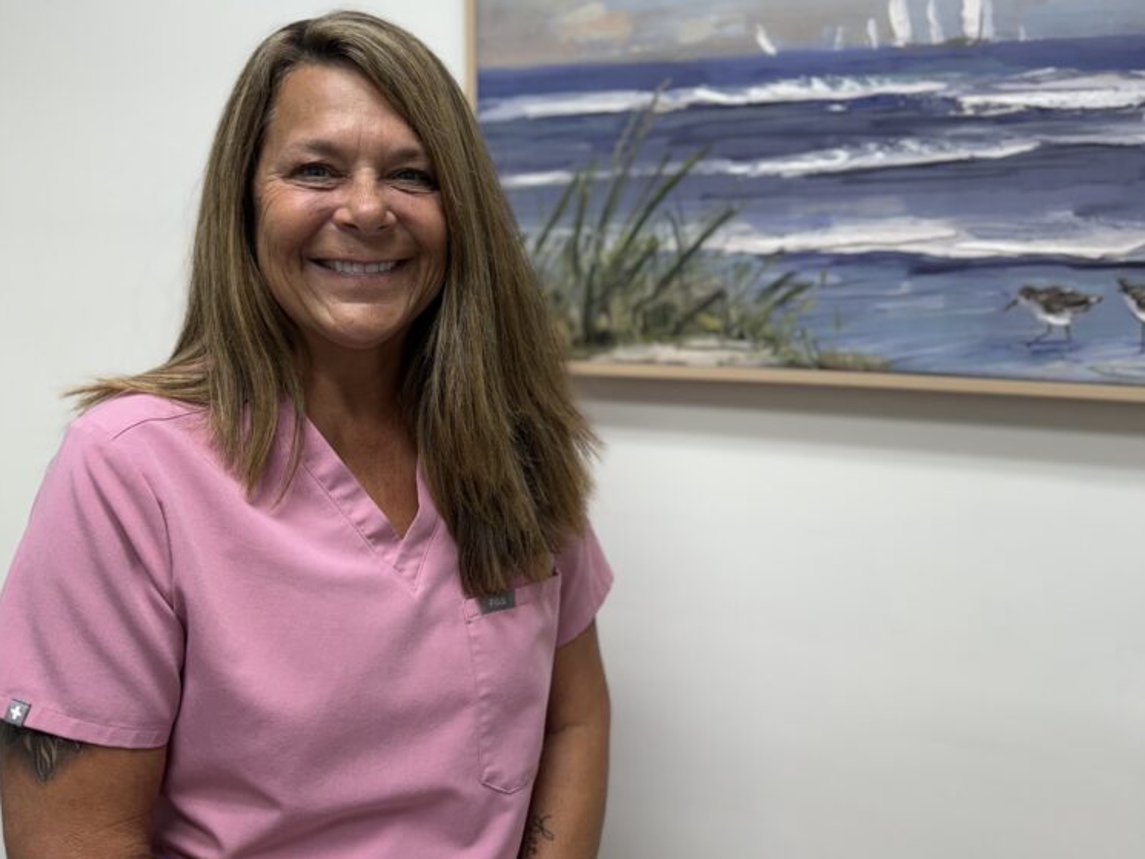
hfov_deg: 55.3
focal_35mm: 33
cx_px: 563
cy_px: 330
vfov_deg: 42.7
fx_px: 1092
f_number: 1.78
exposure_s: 1/120
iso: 100
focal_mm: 6.76
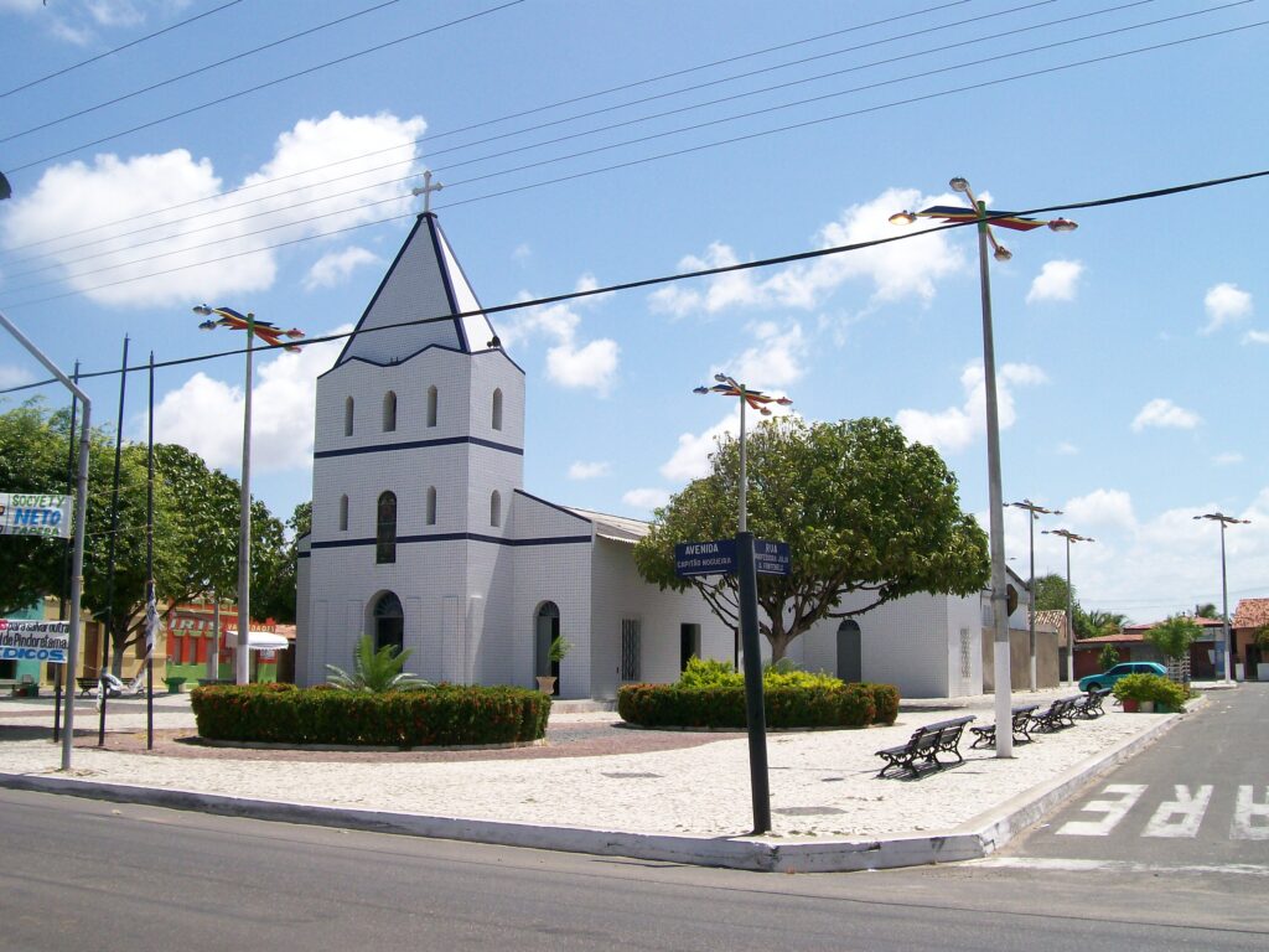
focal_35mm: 36
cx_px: 634
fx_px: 1320
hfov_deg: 51.4
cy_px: 476
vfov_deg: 39.7
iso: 80
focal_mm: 6
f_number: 2.7
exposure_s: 1/826
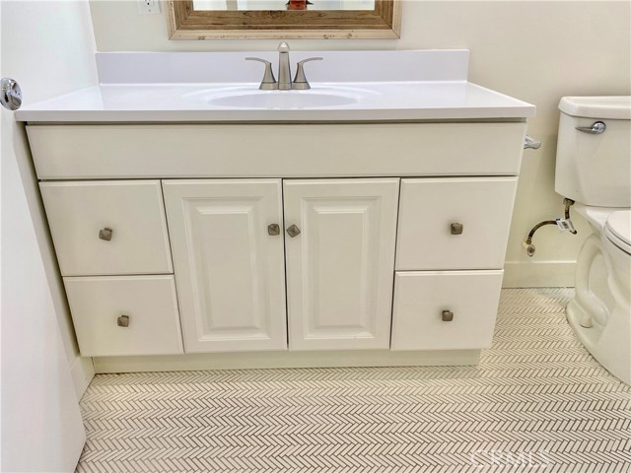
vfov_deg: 53.1
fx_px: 474
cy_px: 236
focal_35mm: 26
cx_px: 316
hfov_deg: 67.3
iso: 40
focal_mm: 4.25
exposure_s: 1/120
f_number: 1.8
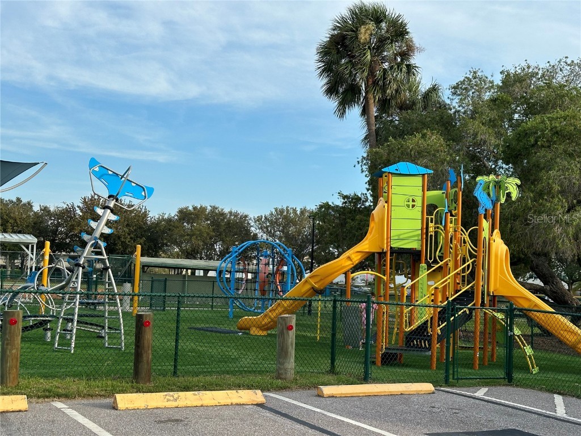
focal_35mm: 48
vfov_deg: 30.3
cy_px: 218
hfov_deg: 39.7
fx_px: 806
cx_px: 290
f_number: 1.78
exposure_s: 1/2070
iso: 64
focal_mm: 6.86
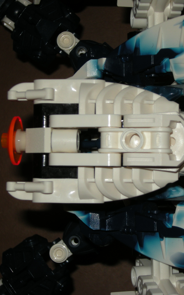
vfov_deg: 16.8
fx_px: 995
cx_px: 134
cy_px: 147
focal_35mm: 124
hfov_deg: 10.5
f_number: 5.1
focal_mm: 14.6
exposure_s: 1/120
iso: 64
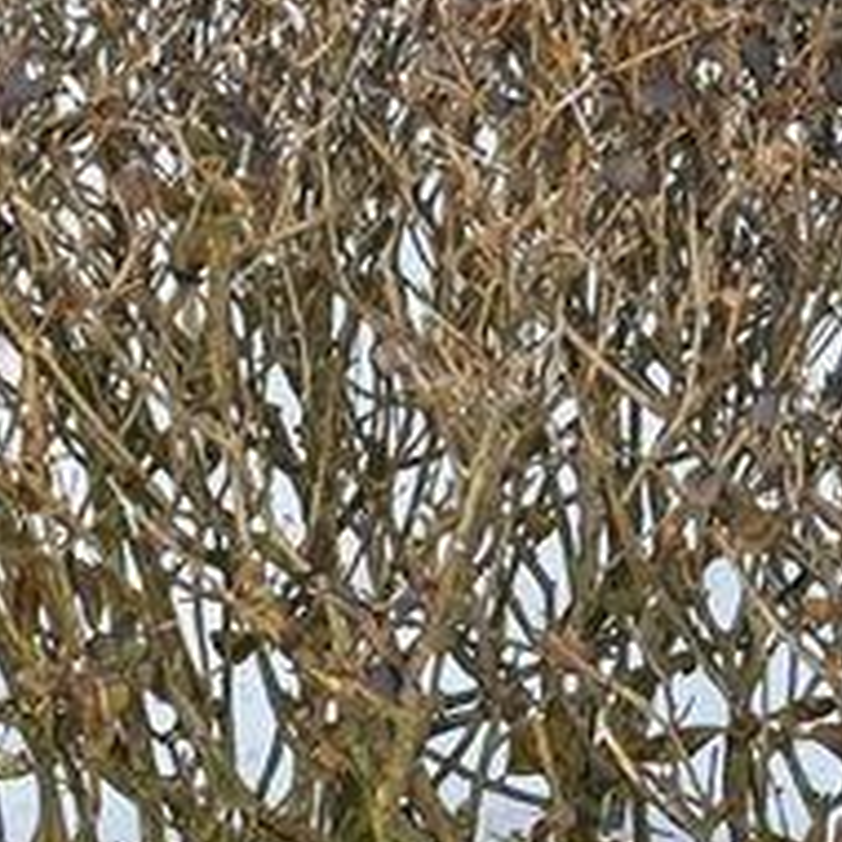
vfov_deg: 8.7
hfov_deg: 11.1
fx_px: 4293
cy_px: -1926
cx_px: 811
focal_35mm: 156
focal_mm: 17
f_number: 8
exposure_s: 1/500
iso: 400
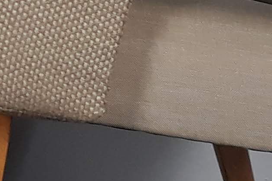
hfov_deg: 10.7
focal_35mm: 185
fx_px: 1398
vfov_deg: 7.3
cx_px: -143
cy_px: -114
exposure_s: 1/33
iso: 64
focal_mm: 3.6
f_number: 1.9
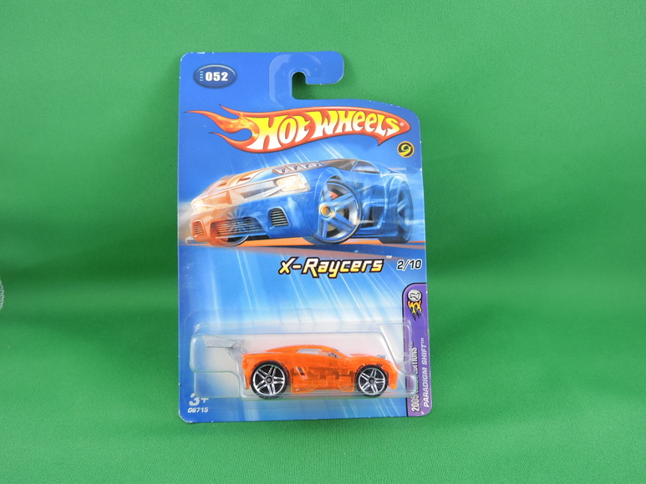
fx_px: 560
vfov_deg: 46.8
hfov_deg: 60.0
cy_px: 242
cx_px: 323
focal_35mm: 30
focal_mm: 5.4
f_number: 3.5
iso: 125
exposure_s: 1/30
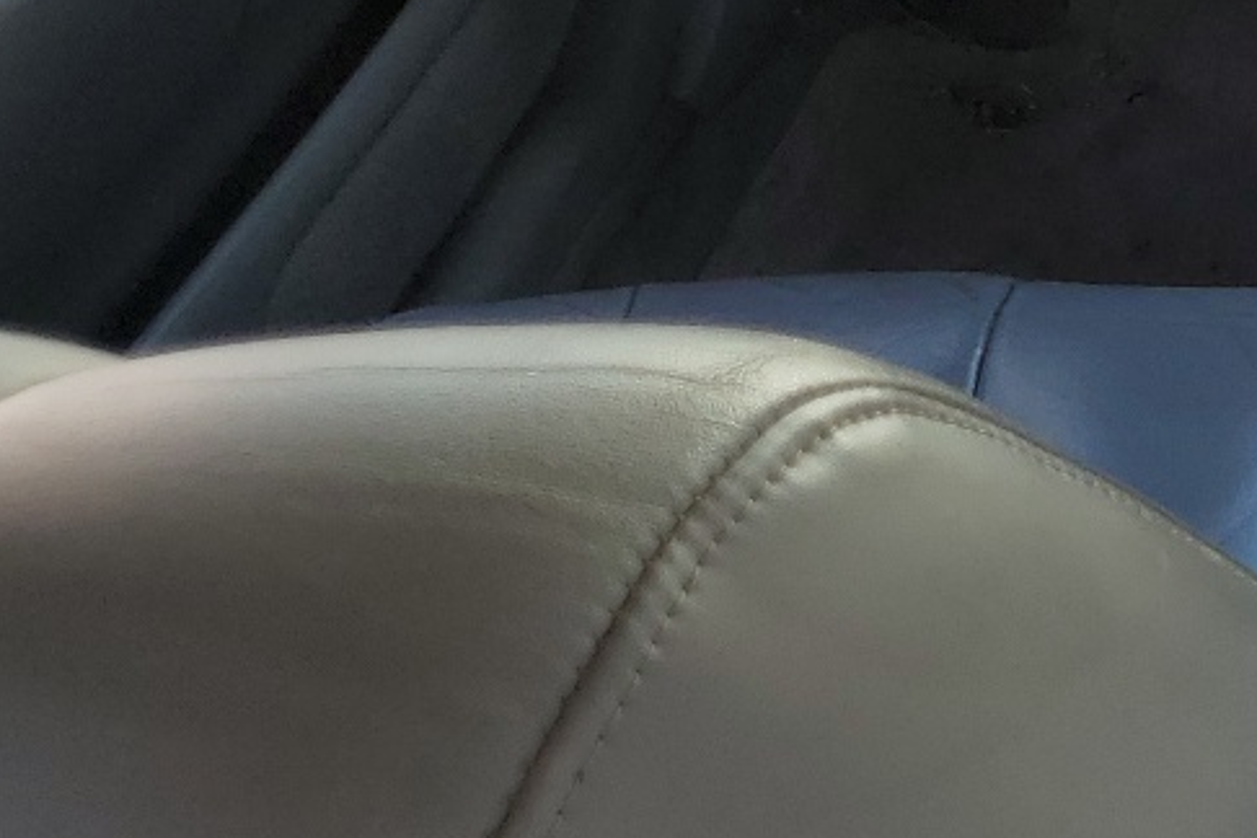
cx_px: 1955
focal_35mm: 89
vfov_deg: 15.3
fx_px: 3107
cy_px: 158
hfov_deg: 19.5
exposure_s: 1/357
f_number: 1.5
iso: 50
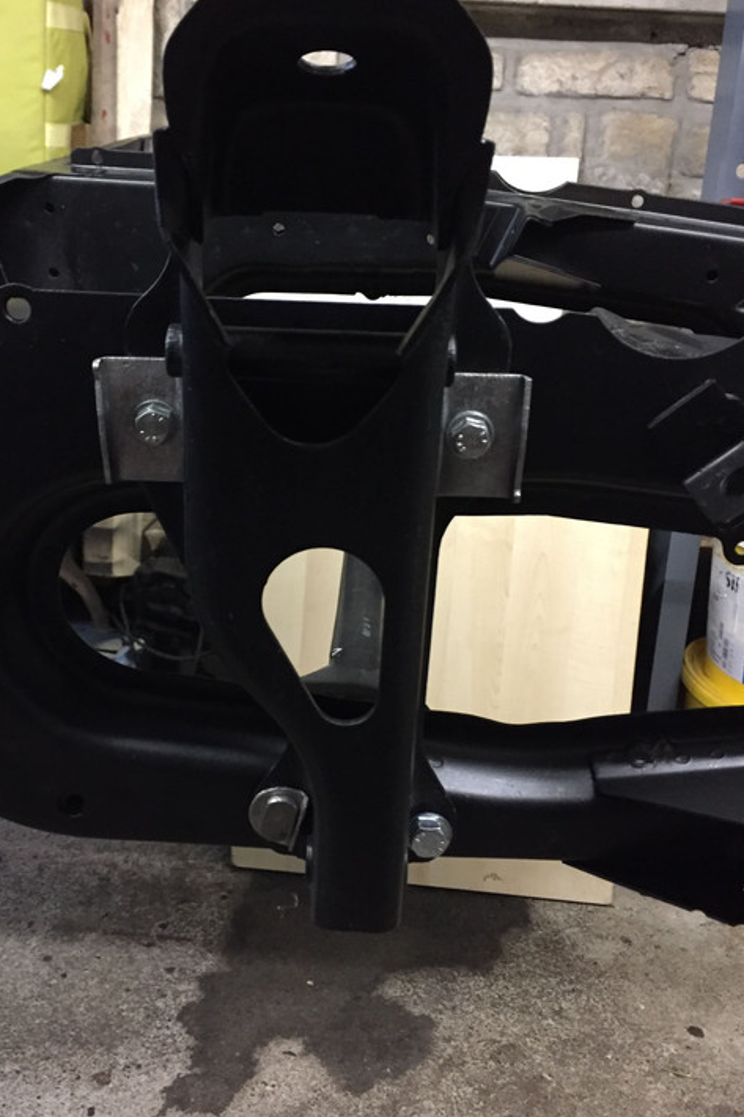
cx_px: 288
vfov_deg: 55.8
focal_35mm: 34
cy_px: 529
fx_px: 1054
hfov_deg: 38.7
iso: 320
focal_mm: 4.15
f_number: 2.2
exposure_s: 1/17
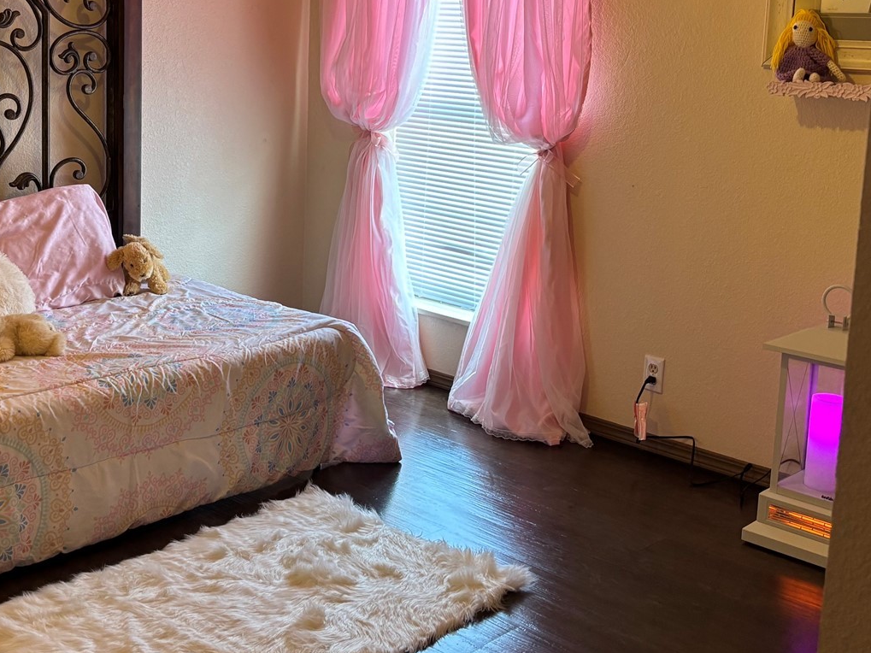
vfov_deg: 29.4
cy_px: 197
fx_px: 1233
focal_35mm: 49
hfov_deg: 38.7
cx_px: 338
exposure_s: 1/60
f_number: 1.6
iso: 160
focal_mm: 5.96
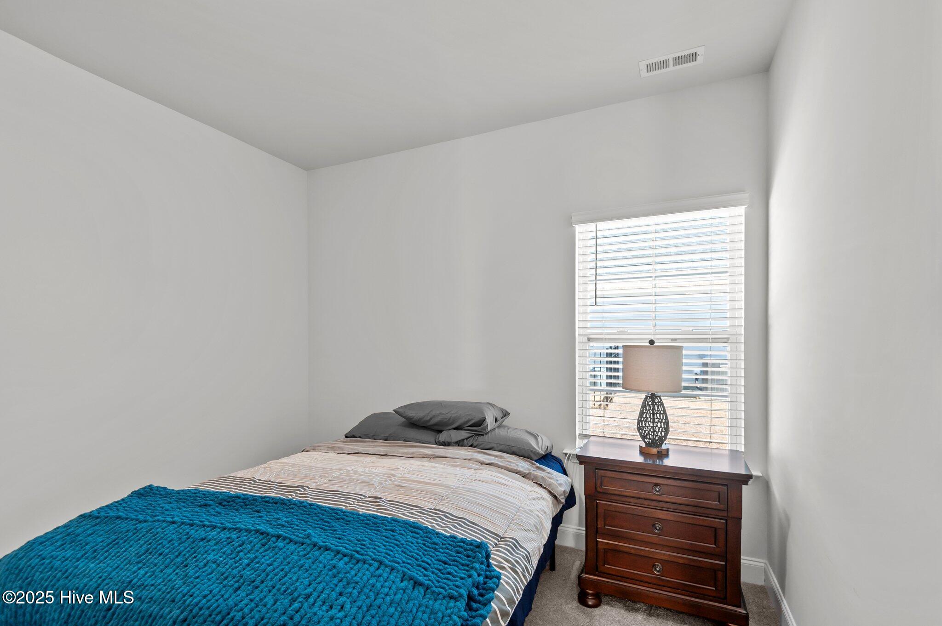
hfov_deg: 96.8
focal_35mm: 16
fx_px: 418
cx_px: 471
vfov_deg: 73.7
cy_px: 313
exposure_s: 1/25
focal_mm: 16
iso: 400
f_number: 4
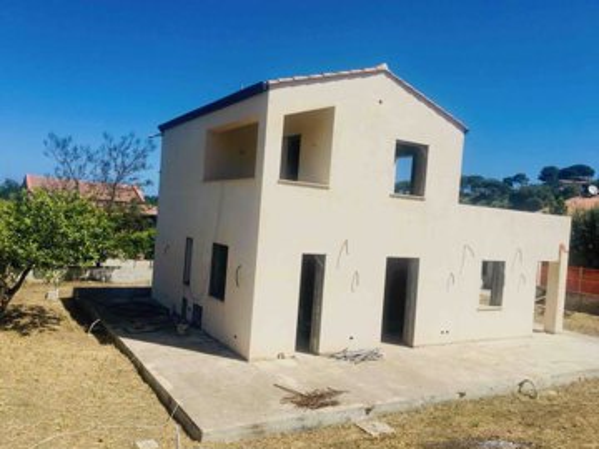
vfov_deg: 48.2
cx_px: 300
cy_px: 224
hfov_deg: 61.7
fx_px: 502
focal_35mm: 29
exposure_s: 1/3077
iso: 25
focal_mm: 4.15
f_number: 2.2
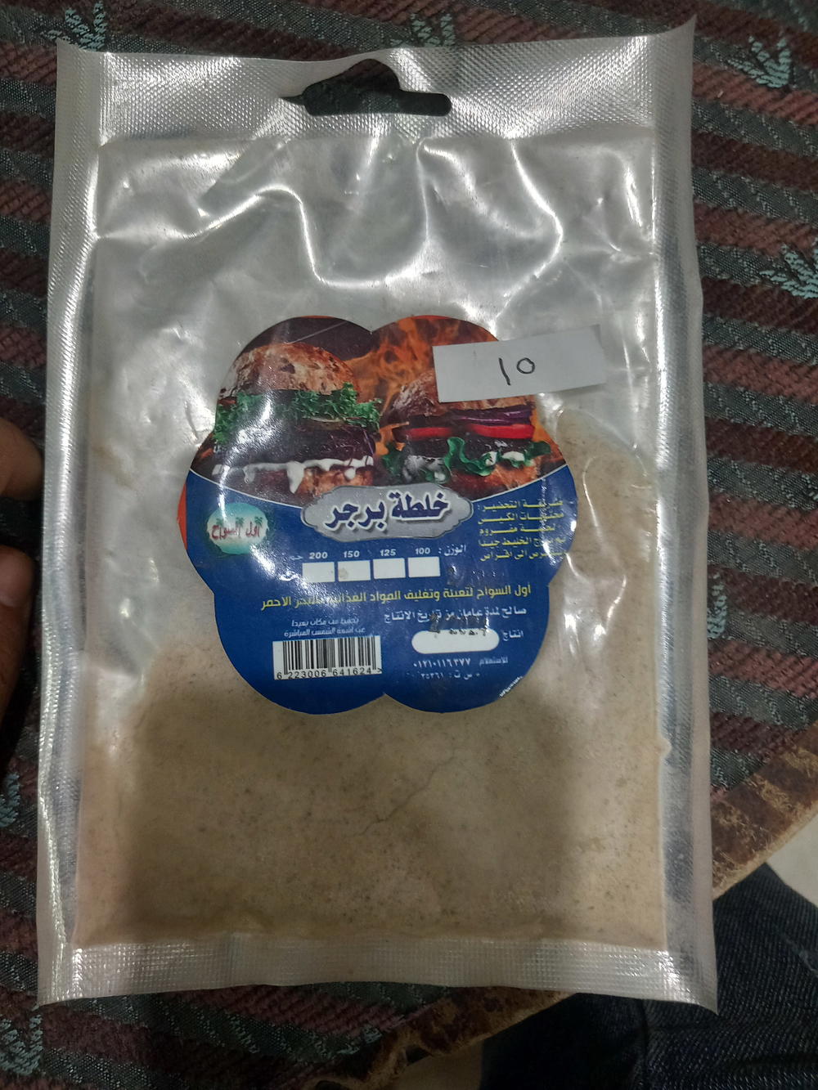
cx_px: 409
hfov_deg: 51.4
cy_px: 545
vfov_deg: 65.3
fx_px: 851
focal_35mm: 27
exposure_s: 1/33
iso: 200
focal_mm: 4
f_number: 1.8
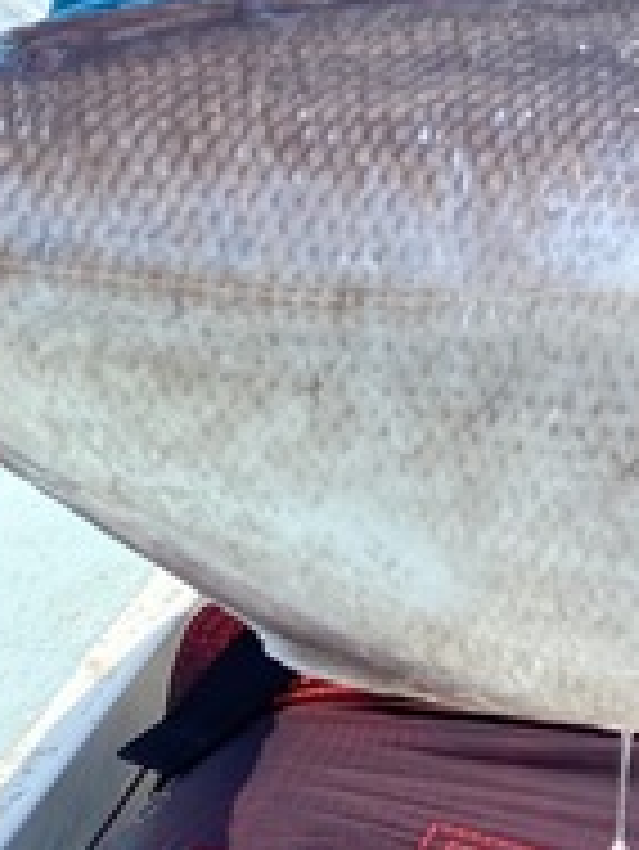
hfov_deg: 16.3
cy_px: -54
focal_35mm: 88
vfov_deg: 21.3
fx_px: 2163
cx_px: 724
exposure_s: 1/3846
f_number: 1.8
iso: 32
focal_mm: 4.25
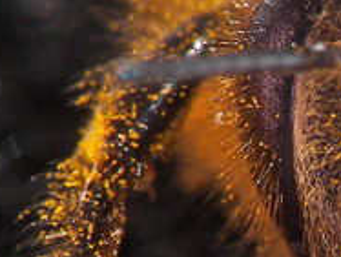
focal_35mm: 957
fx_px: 9446
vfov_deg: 1.6
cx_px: 407
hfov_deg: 2.1
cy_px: 254
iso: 100
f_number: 8
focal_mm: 38.1
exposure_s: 1/320
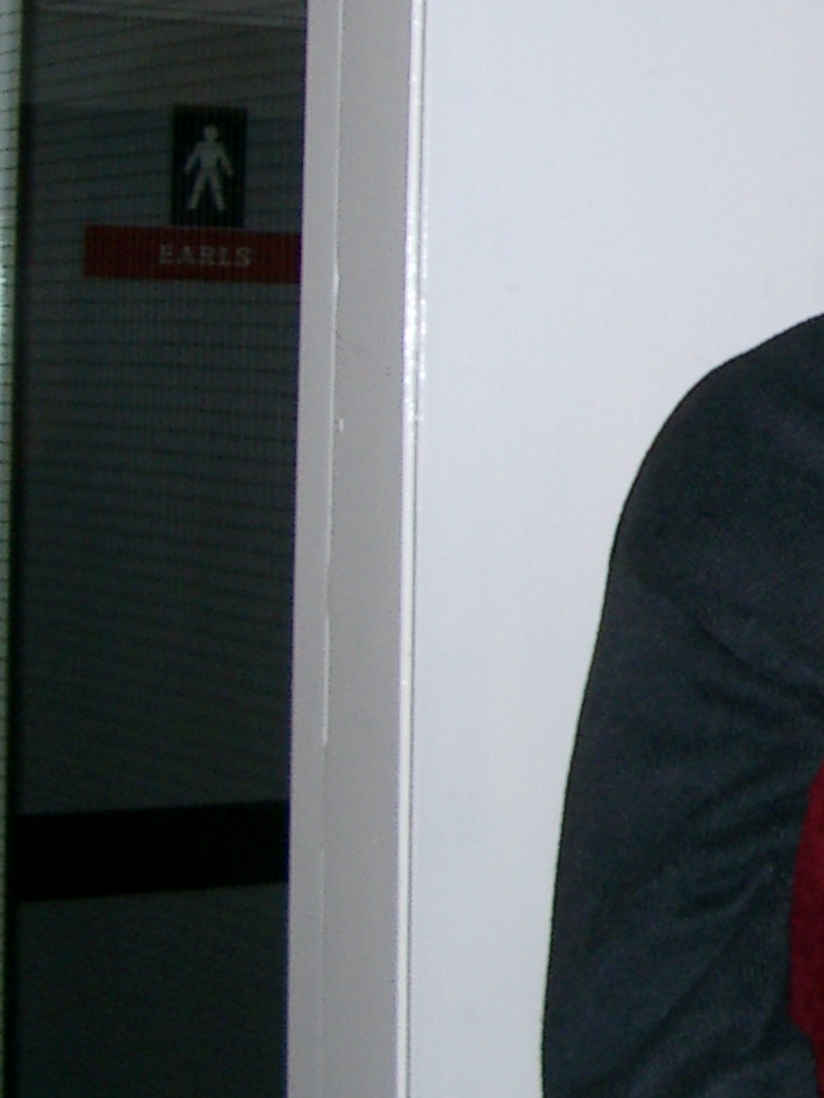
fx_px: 3522
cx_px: 1339
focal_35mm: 111
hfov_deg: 12.5
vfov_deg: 17.6
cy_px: 245
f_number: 2.6
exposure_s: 1/60
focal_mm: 7.6
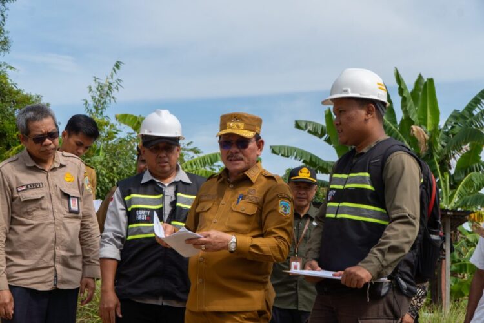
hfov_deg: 27.5
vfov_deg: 18.5
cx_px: 242
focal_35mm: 74
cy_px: 162
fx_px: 988
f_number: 8
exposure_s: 1/320
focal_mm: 49
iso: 125
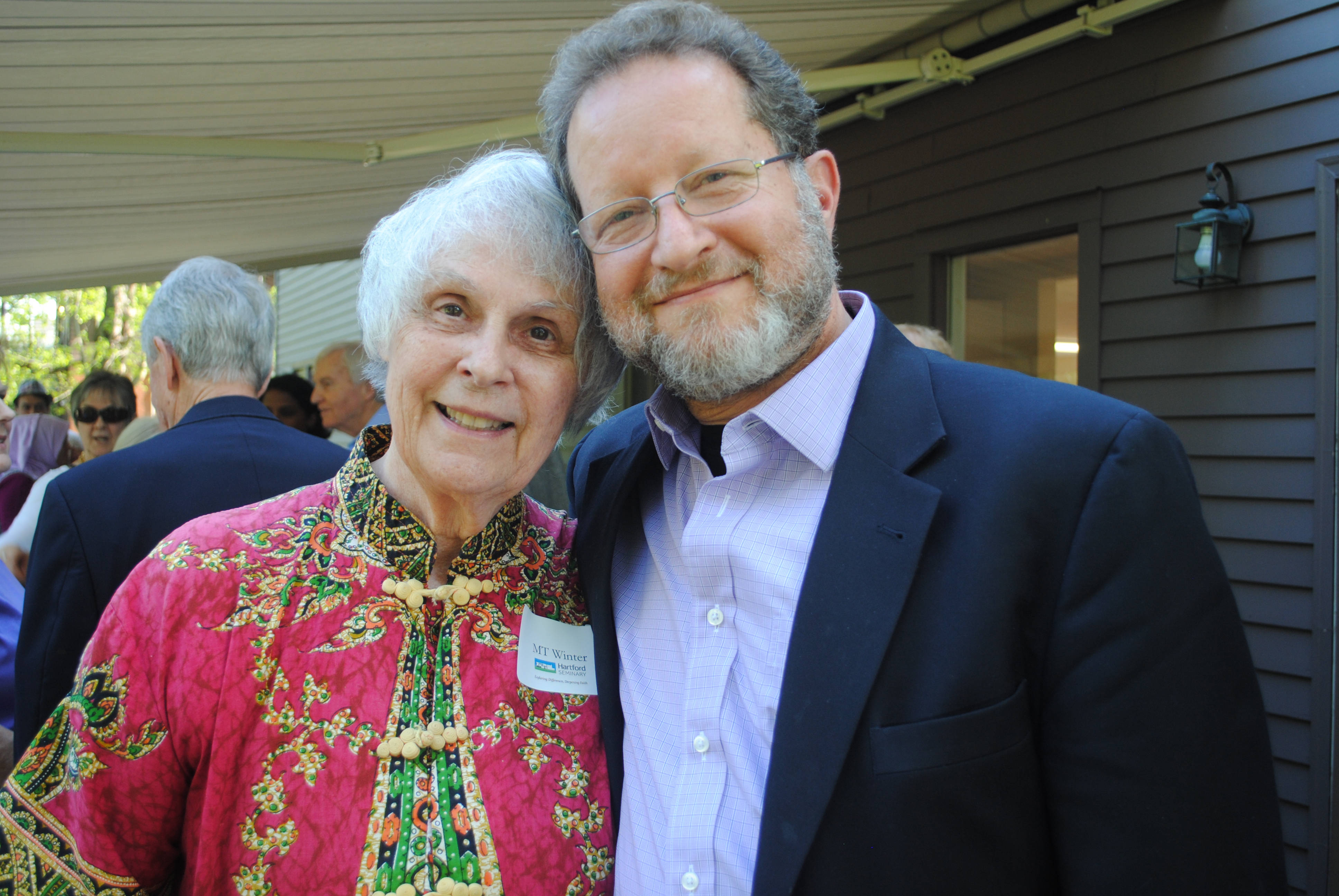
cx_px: 670
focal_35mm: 36
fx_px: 1341
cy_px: 448
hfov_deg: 53.1
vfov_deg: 37.0
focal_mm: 24
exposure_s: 1/60
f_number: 4
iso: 200
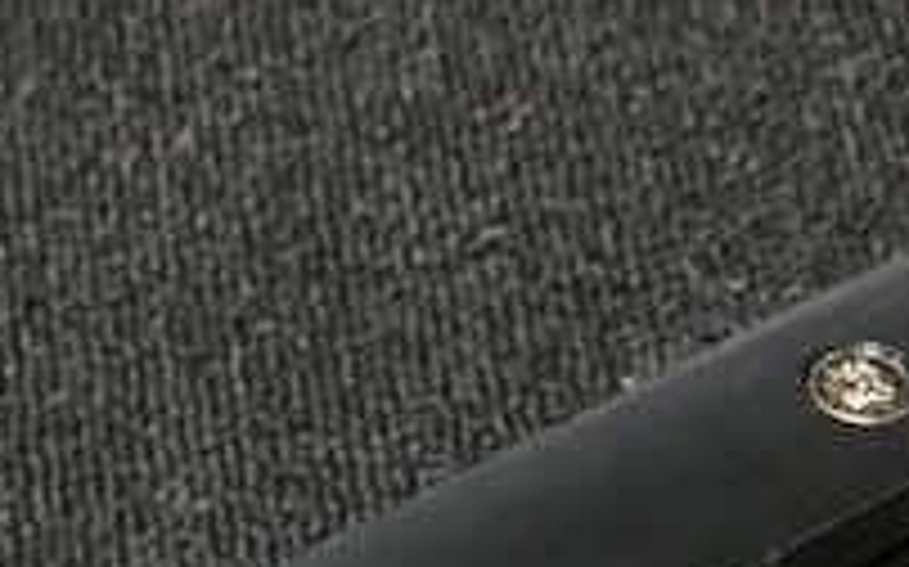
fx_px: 2327
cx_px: -32
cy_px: 738
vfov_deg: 13.4
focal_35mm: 94
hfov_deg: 21.2
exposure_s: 1/4
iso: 100
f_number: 1.8
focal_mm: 3.99
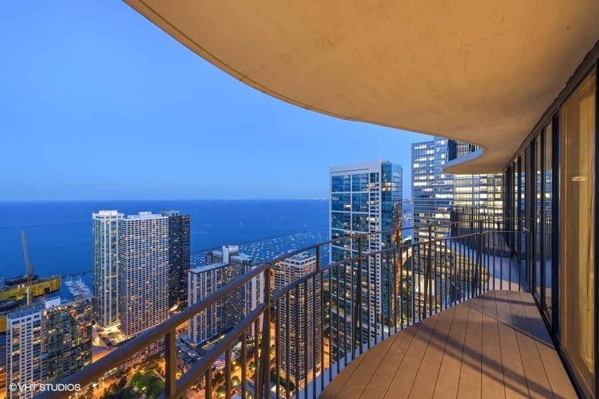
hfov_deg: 104.3
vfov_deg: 81.2
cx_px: 300
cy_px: 200
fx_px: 233
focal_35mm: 14
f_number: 8
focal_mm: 14
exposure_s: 13
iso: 200
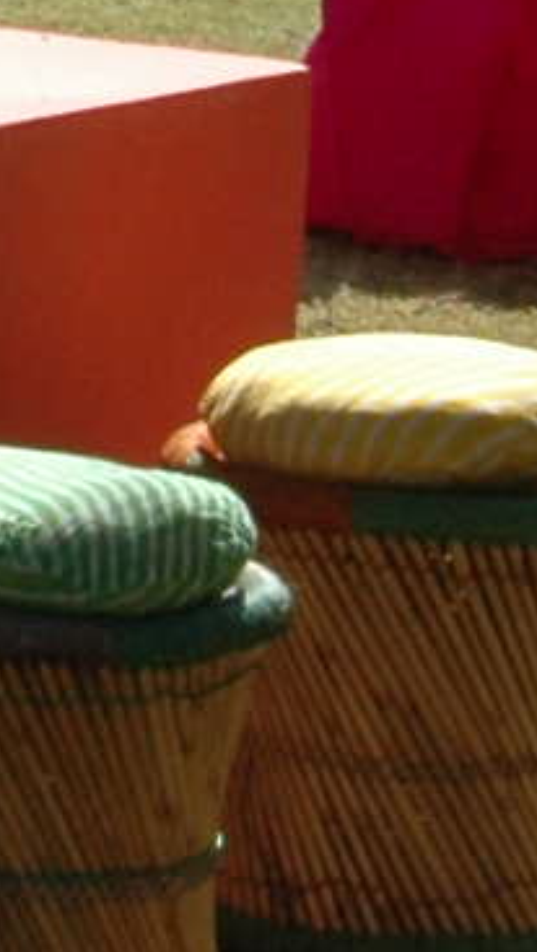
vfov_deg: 5.9
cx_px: -1598
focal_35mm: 360
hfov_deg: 3.2
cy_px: -929
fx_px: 9094
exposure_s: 1/320
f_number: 9
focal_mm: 28
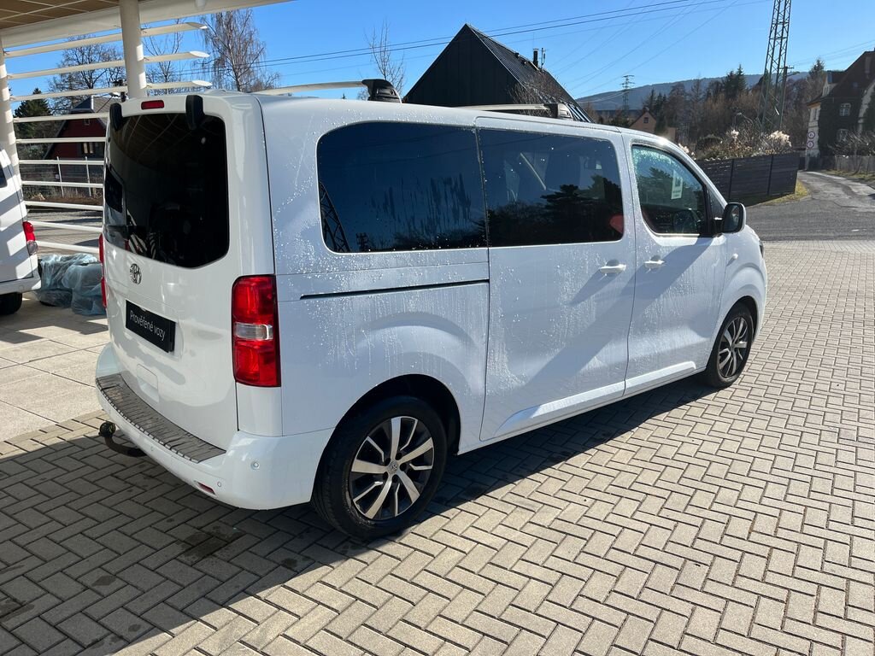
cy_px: 328
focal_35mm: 26
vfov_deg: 53.1
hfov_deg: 67.3
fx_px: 657
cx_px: 438
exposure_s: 1/2513
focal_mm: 5.1
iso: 50
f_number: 1.6
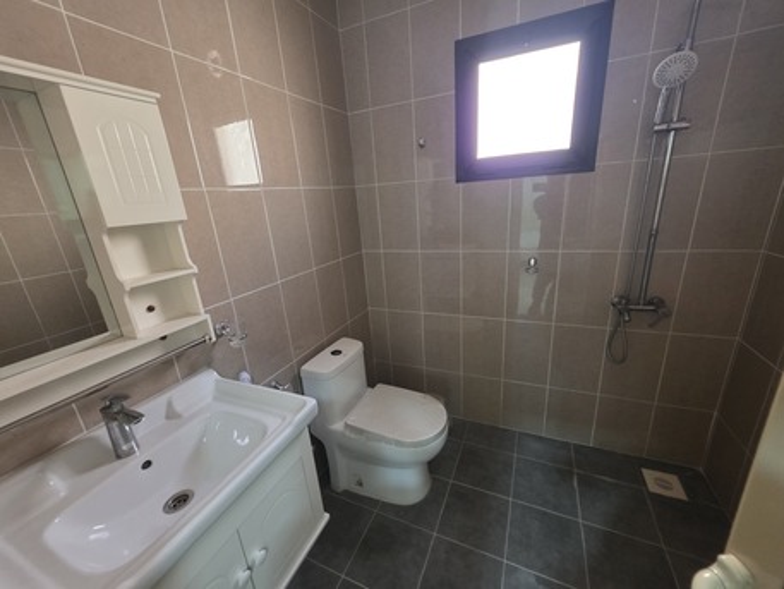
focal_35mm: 13
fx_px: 295
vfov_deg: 89.9
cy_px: 294
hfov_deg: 106.2
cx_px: 392
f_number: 1.9
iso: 500
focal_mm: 2.2
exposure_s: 1/50
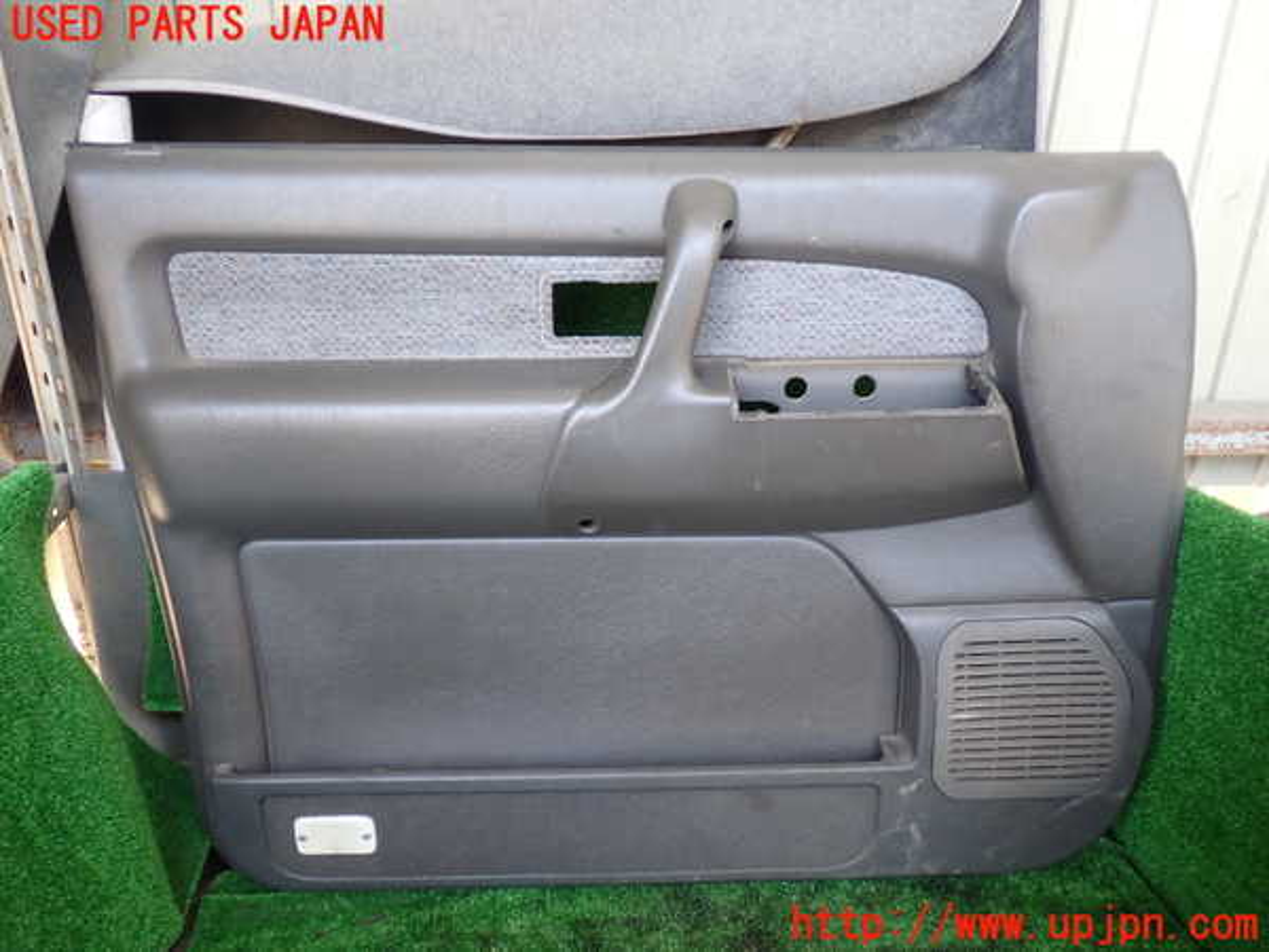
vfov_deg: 46.8
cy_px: 476
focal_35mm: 30
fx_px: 1100
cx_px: 634
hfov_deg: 60.0
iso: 200
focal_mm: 5.4
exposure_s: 1/60
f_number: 2.3
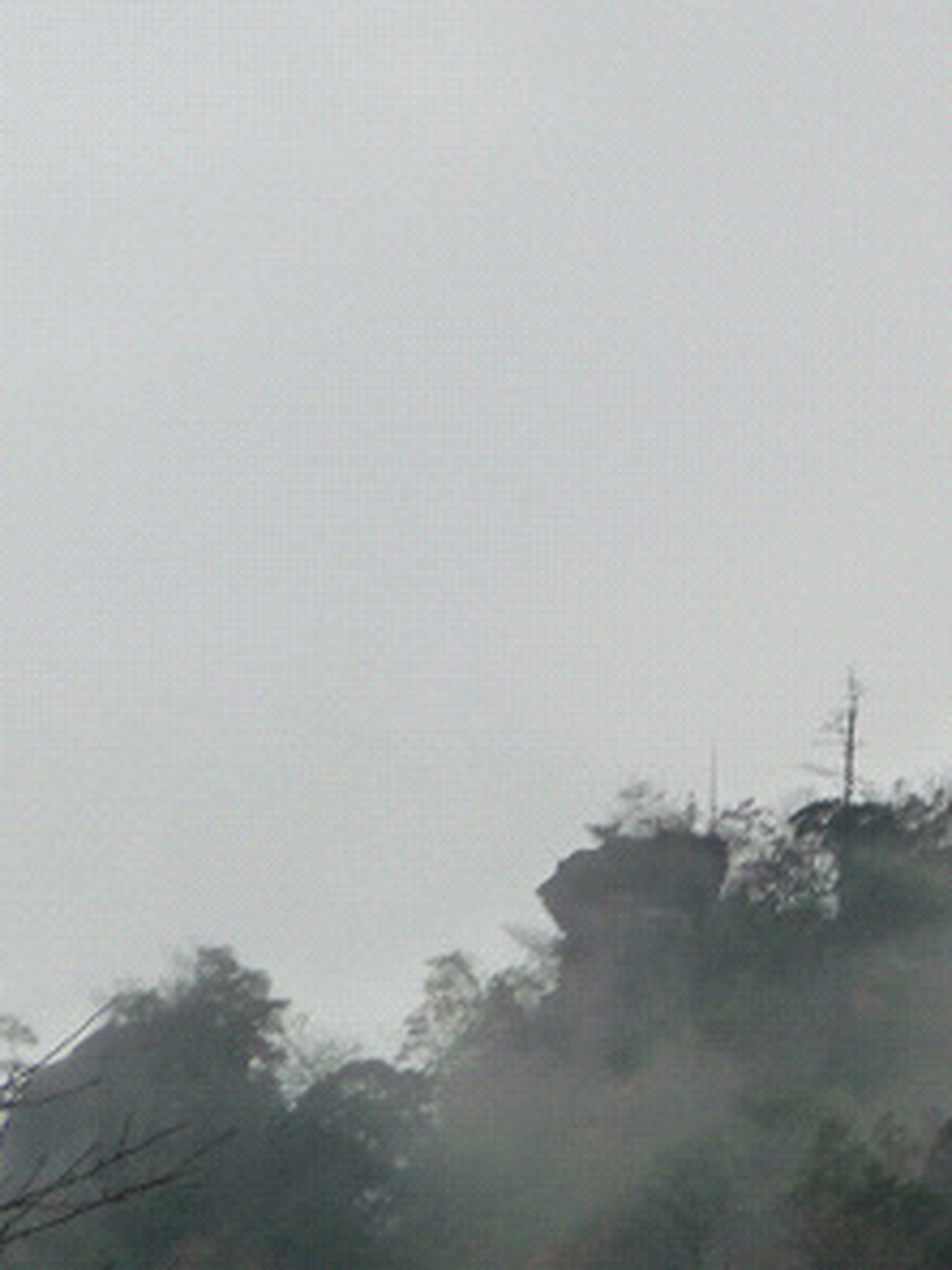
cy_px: 637
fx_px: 6930
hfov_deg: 7.8
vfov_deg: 10.5
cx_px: 1199
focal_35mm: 189
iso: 160
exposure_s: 1/200
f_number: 4.7
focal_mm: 16.3
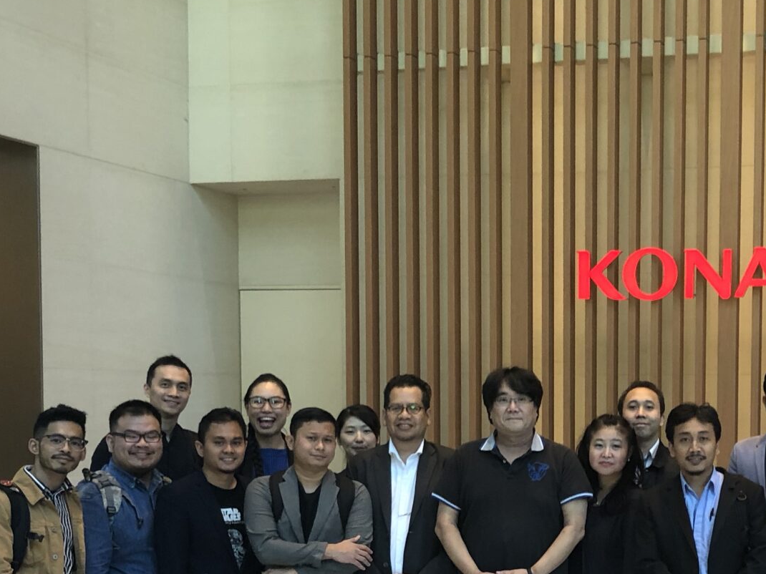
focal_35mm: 67
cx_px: 639
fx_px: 1482
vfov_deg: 21.6
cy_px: 482
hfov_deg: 28.2
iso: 32
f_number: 1.8
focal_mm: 4
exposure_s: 1/33
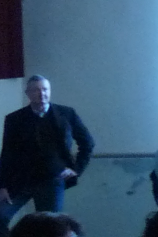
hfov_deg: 4.7
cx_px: -560
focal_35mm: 256
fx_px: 1688
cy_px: 263
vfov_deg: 8.0
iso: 400
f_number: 3
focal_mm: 5.4
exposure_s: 1/8
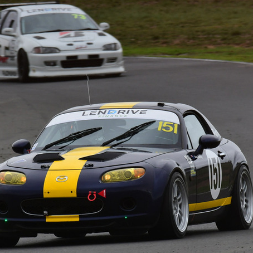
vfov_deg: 1.6
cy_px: 128
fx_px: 9286
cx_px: 124
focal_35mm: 1123
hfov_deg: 1.6
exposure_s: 1/640
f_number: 10
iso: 640
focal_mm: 500
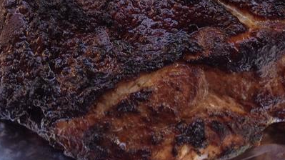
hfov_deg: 24.7
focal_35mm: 86
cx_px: 164
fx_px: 650
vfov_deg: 13.9
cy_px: 21
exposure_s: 1/40
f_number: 2.4
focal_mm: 4.28
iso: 80
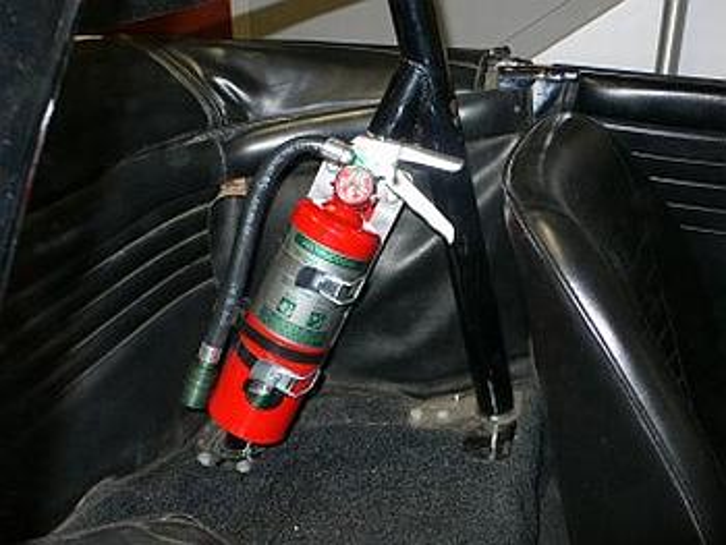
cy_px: 272
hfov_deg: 53.9
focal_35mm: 34
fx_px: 714
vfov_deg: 41.8
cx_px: 363
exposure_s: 1/30
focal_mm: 6.3
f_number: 2.8
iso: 100
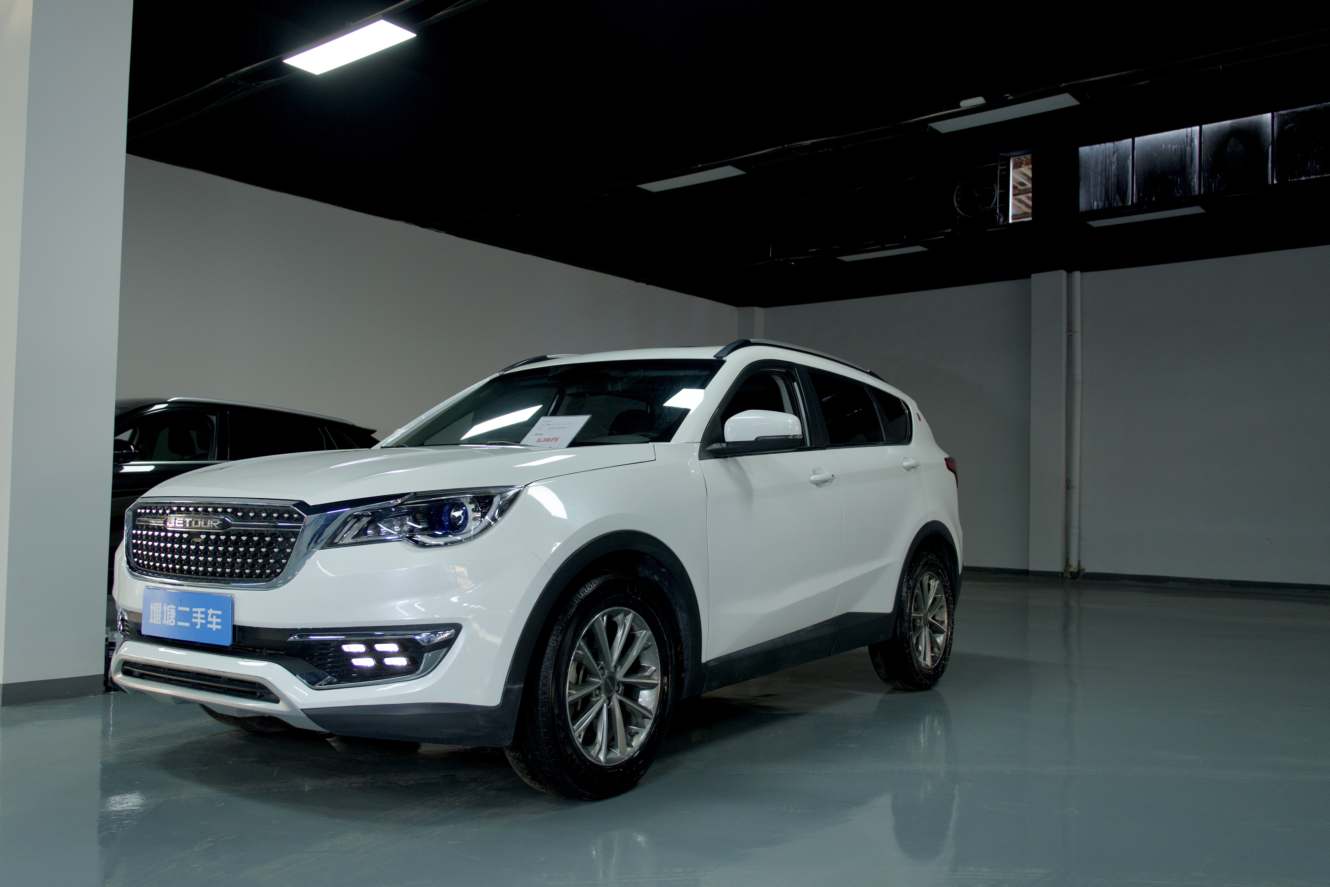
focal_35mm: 30
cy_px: 444
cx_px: 665
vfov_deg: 43.8
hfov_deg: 62.2
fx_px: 1103
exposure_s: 1/160
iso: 320
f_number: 2.8
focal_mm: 19.9
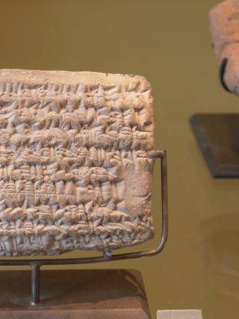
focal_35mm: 119
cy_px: 161
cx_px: 27
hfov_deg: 12.4
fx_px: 1095
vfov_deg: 16.5
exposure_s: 1/6
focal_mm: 13.5
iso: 50
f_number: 3.7
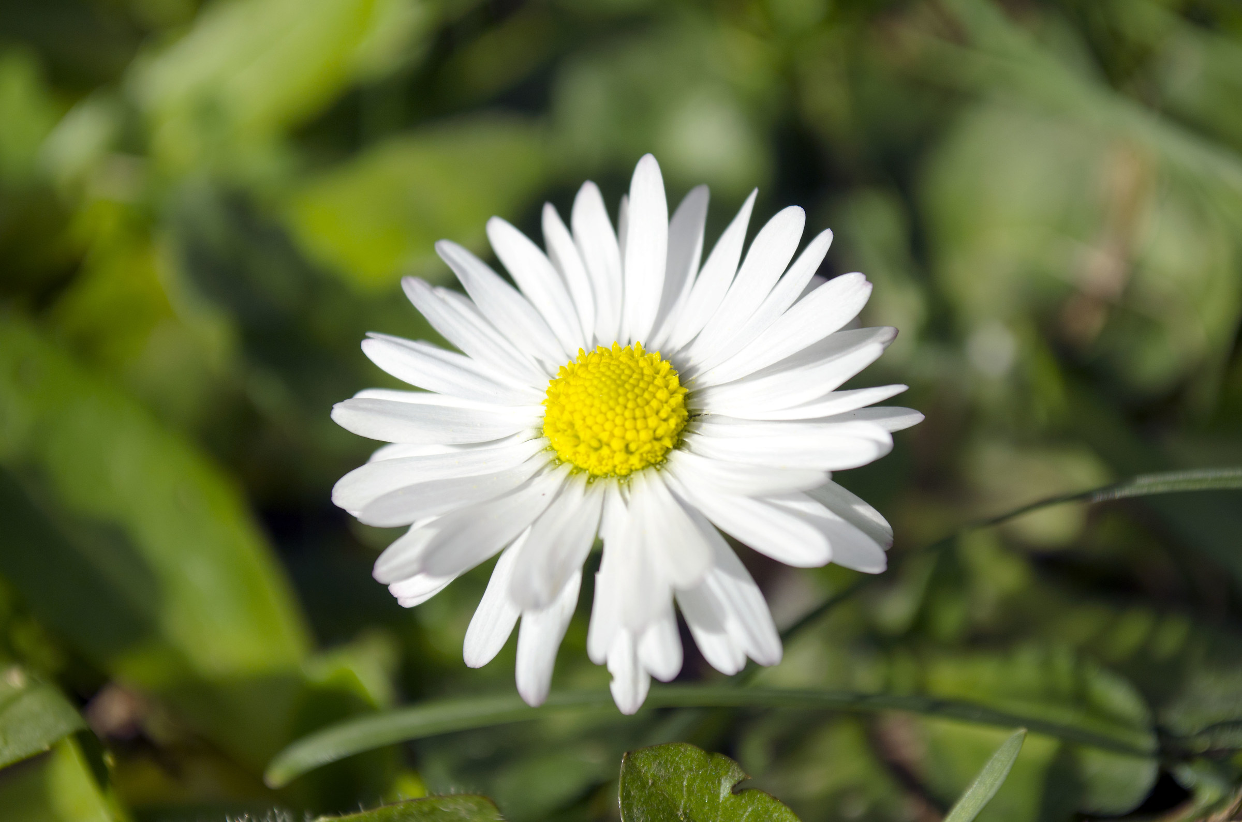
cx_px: 621
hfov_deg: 24.7
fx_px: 2840
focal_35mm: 82
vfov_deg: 16.5
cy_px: 411
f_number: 7.1
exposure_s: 1/320
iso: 125
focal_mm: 55
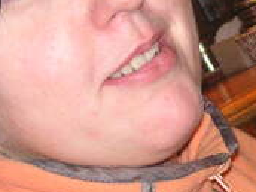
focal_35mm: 172
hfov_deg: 11.4
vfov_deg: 8.6
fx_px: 1272
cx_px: 271
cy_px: 40
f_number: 2.8
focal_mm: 6.1
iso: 160
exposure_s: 1/45
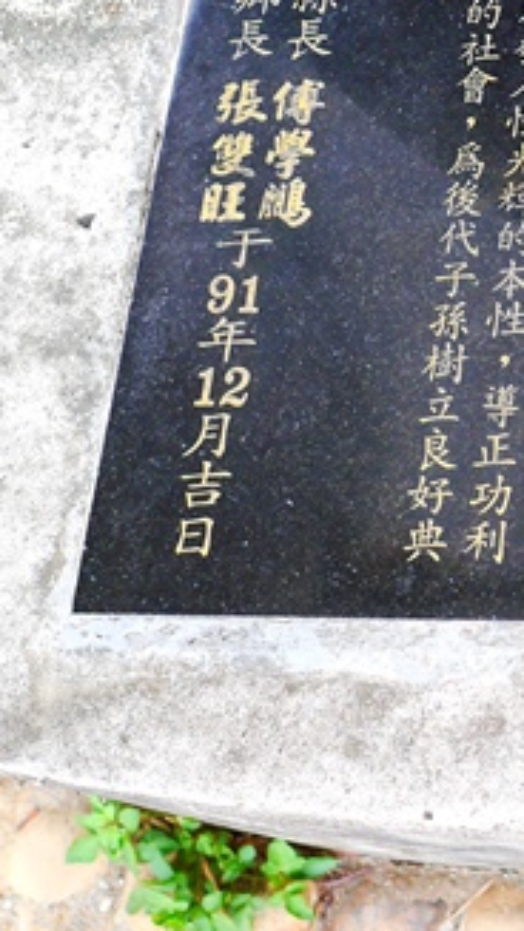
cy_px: 278
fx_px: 1580
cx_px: 795
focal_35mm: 64
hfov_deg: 17.0
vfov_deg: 32.4
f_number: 2.5
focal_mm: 15
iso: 160
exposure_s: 1/250
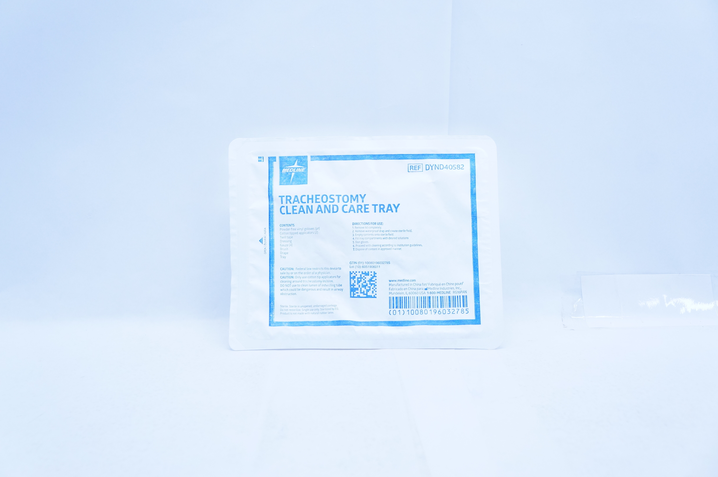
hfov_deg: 46.4
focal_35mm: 42
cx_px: 359
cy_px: 238
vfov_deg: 31.8
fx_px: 837
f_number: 5
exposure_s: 1/200
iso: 800
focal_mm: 28
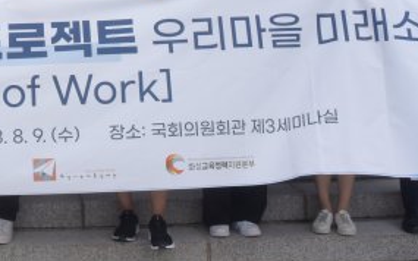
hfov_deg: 24.4
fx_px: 911
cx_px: -25
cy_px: -92
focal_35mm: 80
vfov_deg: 15.4
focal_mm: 28
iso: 1600
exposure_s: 1/1600
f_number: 20
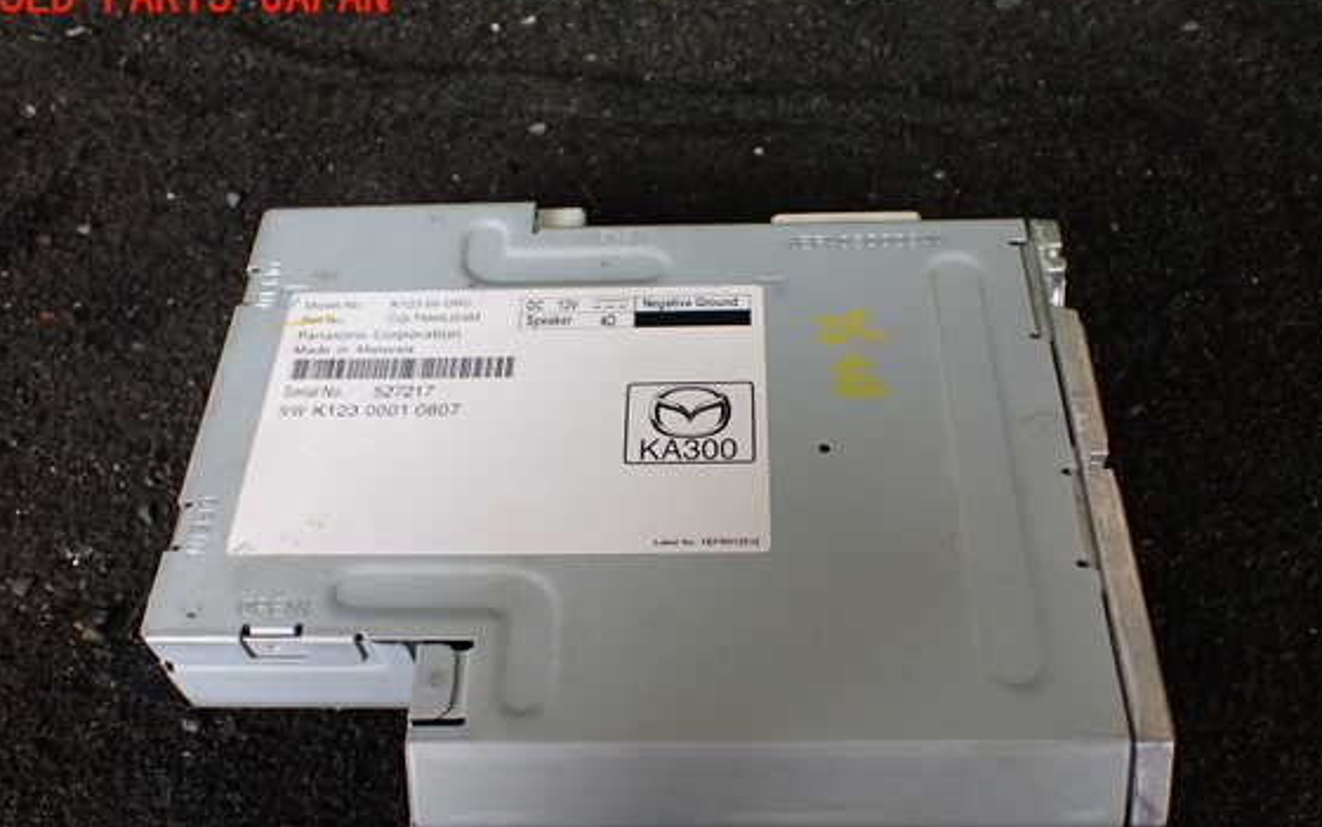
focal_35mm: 34
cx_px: 667
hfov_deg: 56.7
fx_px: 1225
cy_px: 497
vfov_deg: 37.2
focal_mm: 5.4
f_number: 2.3
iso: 400
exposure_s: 1/125
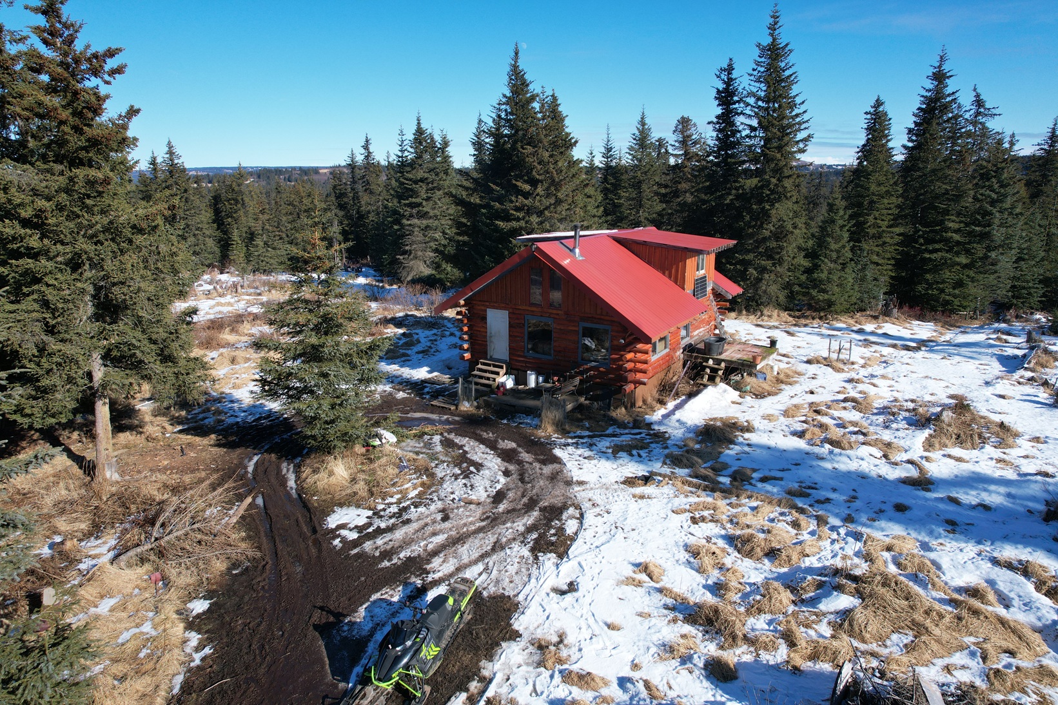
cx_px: 529
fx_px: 647
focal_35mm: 22
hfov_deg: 78.6
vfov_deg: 57.2
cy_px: 352
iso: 120
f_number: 2.8
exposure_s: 1/2000
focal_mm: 8.38
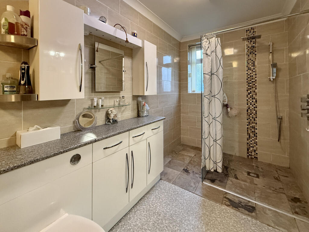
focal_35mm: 14
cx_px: 154
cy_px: 116
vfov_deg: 85.7
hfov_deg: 102.1
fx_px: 125
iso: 640
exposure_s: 1/50
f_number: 2.2
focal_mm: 2.22
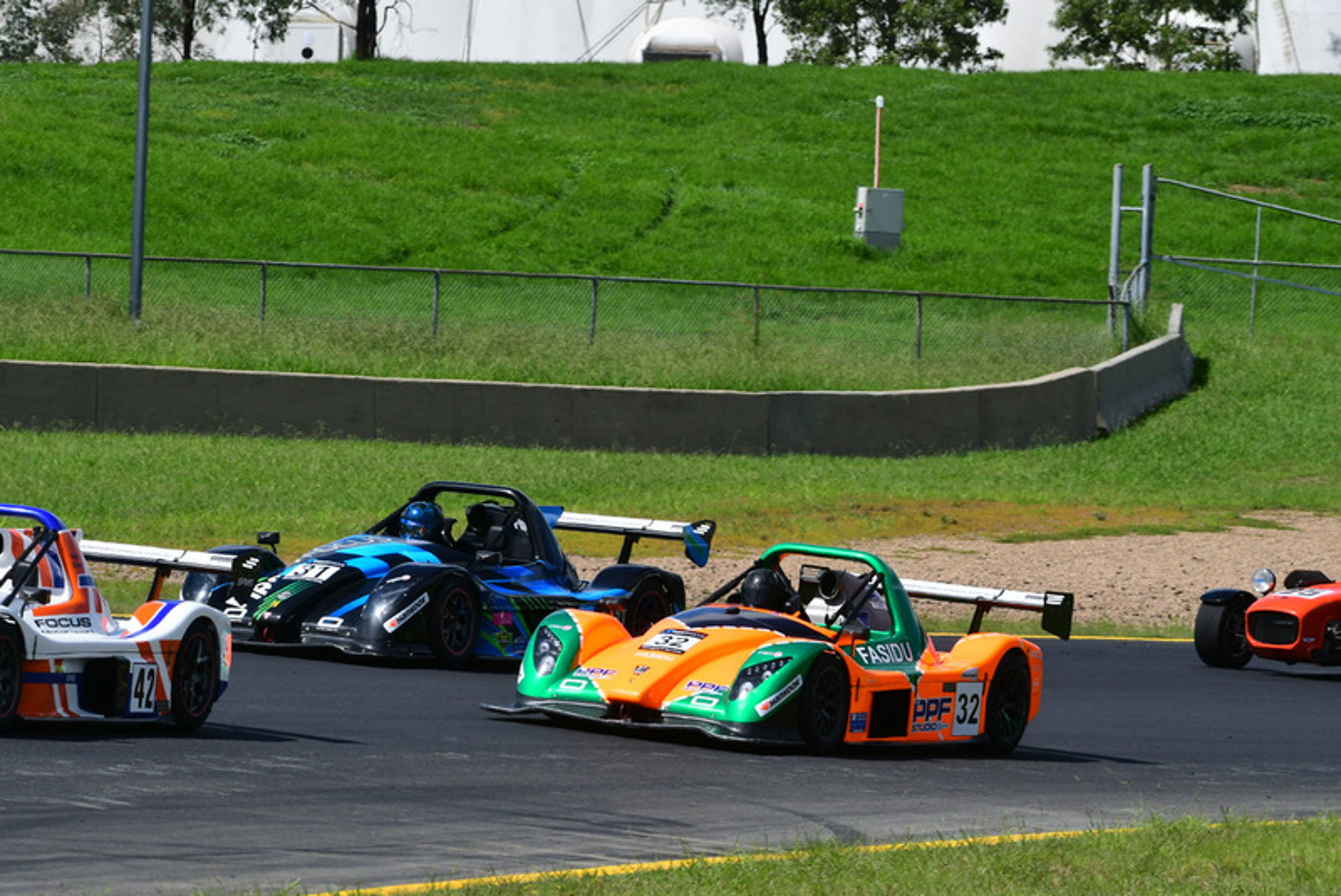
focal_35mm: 300
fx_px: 11178
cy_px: 448
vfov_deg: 4.6
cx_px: 670
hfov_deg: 6.9
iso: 320
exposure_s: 1/640
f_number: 11
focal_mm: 200
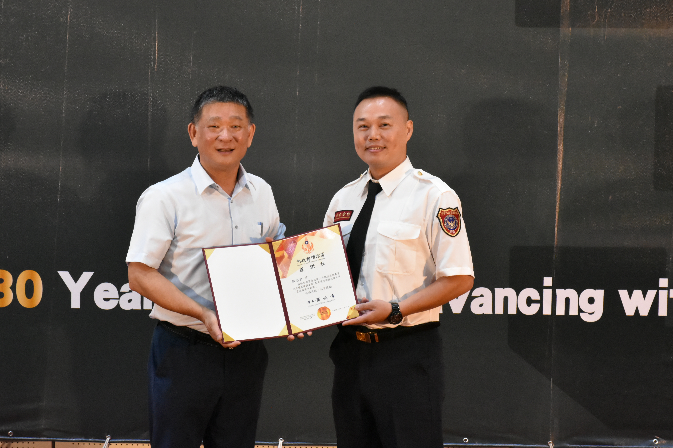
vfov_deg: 11.3
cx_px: 315
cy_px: 236
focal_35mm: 122
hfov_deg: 16.8
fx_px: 2272
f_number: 10
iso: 6400
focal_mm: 75
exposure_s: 1/125
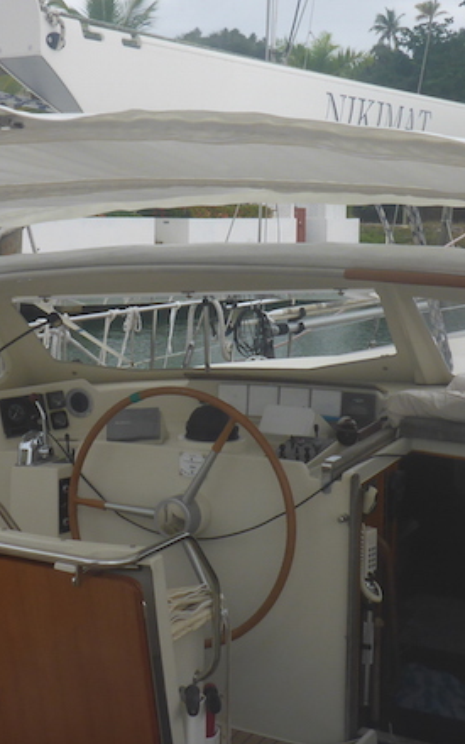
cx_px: 262
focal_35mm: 54
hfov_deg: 24.0
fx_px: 1095
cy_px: 276
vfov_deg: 37.3
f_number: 3.3
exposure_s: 1/640
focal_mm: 4.9
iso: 100
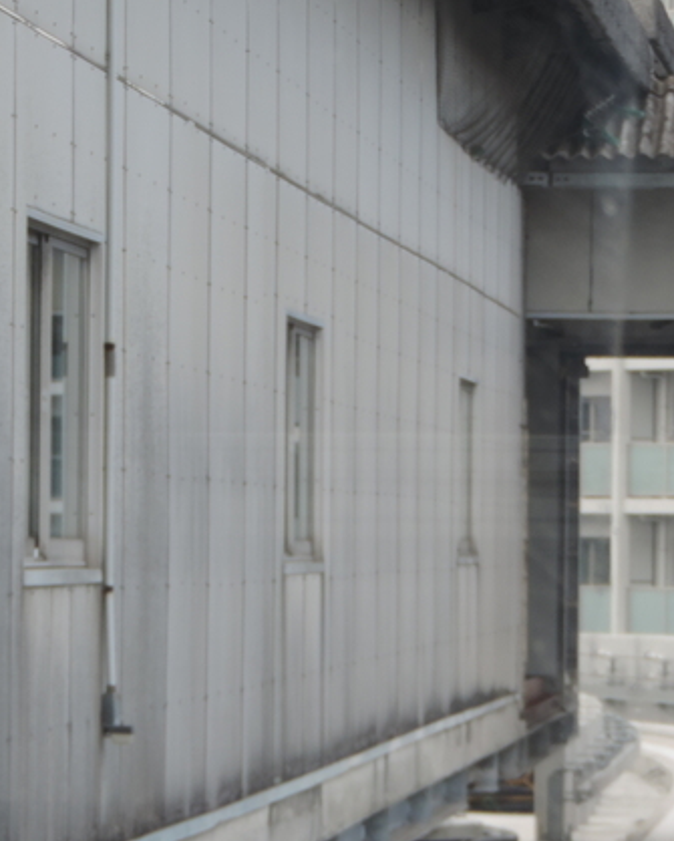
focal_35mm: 252
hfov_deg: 6.1
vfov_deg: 7.7
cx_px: 247
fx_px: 6277
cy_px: 270
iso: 100
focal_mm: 24
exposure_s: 1/125
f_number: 4.3
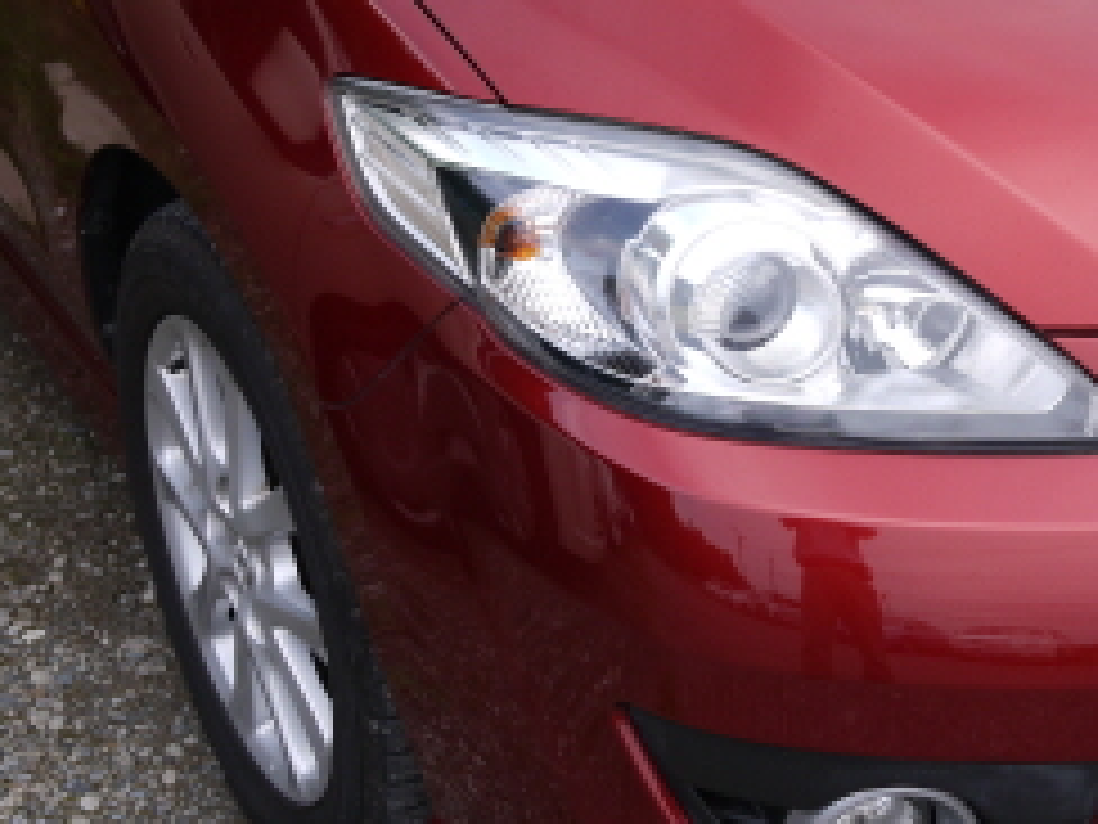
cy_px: 290
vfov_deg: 18.0
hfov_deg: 23.4
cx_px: 909
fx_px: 2601
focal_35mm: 82
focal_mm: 20
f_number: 4
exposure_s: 1/320
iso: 100
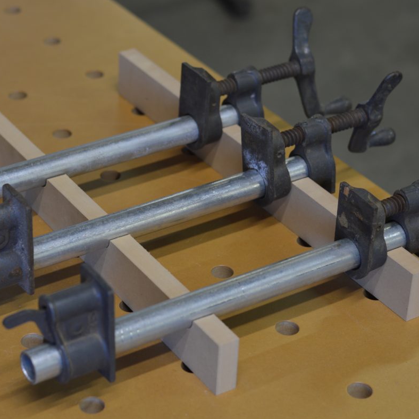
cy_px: 211
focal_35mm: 97
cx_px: 167
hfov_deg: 17.9
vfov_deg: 17.9
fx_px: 1328
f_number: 2.8
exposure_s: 1/60
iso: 200
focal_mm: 50
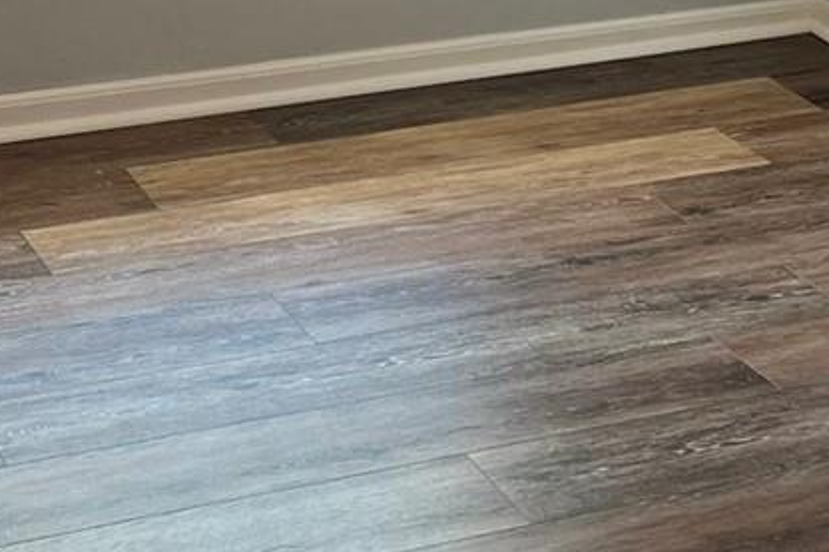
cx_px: 369
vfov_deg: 12.5
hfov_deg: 19.6
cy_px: -257
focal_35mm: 104
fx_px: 2394
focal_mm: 5.1
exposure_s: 1/120
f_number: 1.6
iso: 80
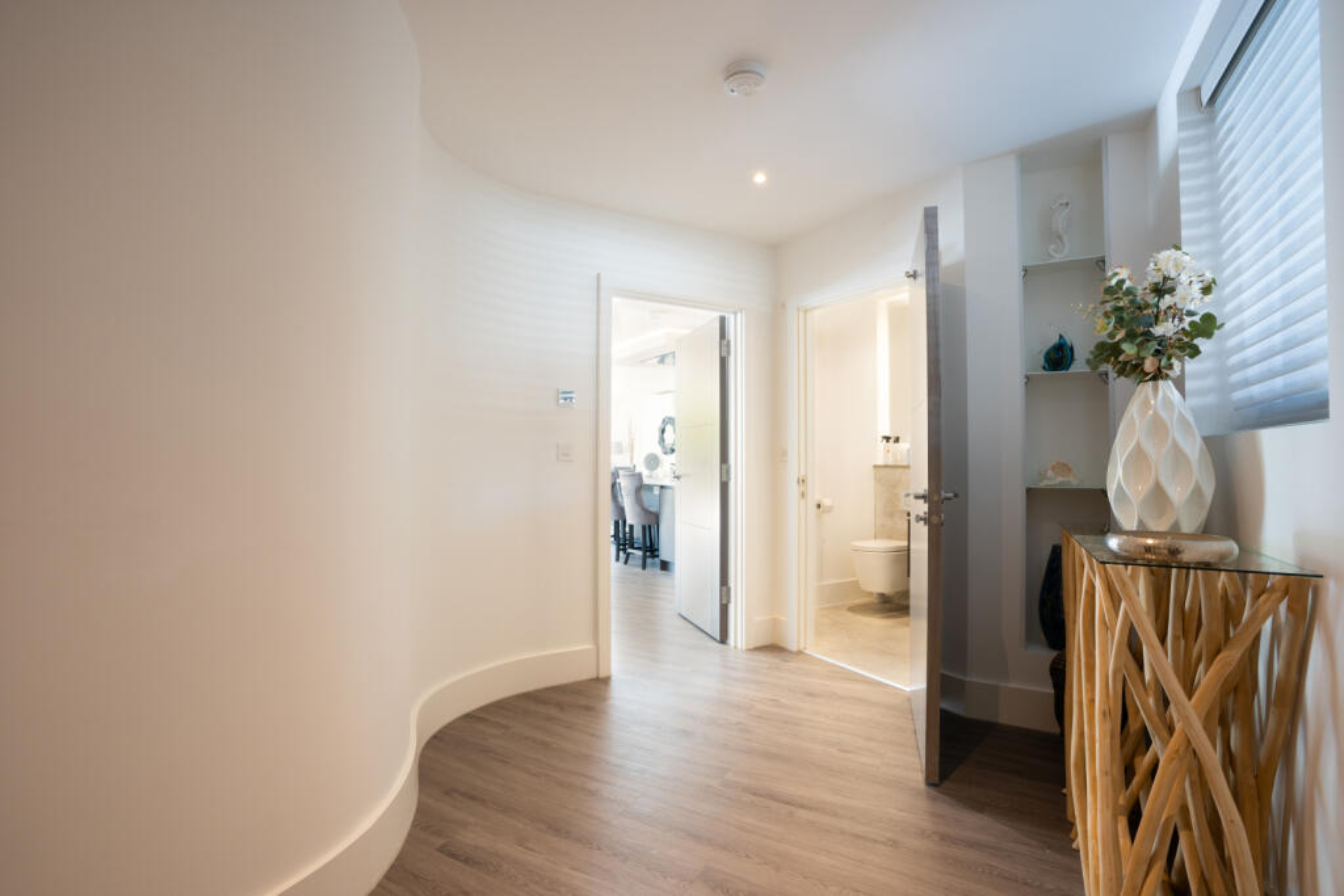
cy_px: 448
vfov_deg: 73.8
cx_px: 672
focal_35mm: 16
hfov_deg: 96.7
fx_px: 597
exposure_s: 1/8
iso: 400
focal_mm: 16
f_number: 11
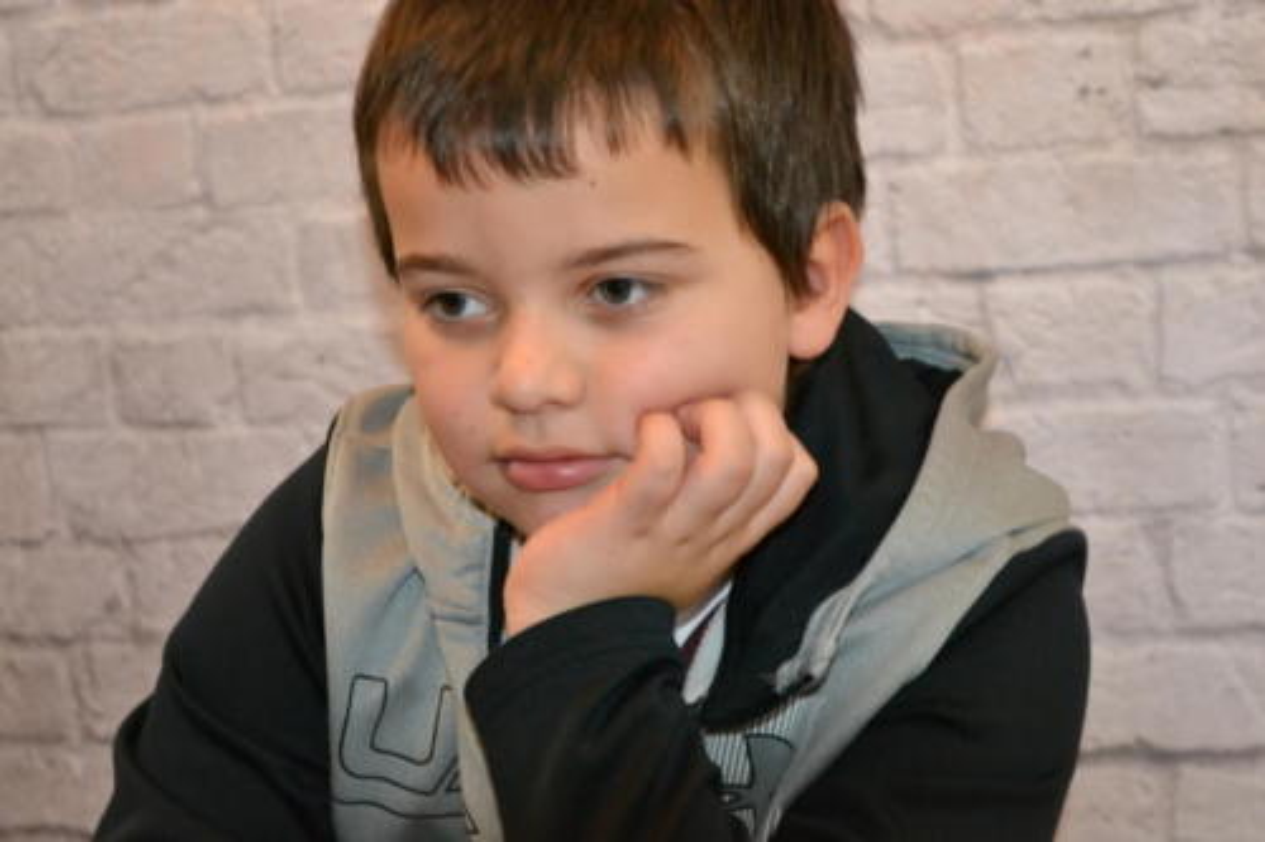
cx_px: 632
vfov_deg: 16.5
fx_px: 2898
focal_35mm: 82
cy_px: 421
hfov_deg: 24.6
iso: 3200
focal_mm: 55
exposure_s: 1/60
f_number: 5.6
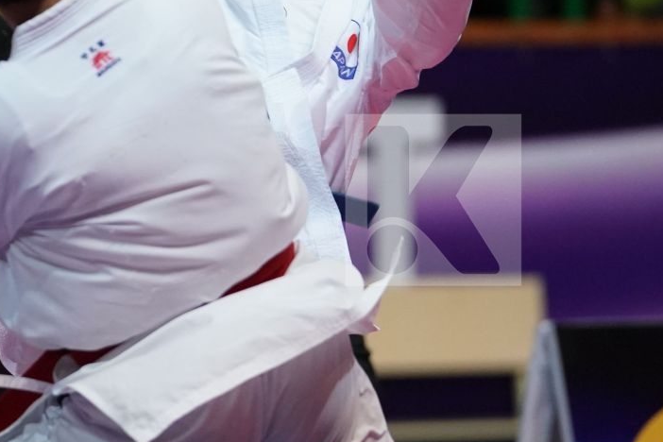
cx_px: 113
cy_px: 200
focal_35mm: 490
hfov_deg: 4.2
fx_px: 9023
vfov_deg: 2.8
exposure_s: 1/1000
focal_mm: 191
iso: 3200
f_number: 2.8
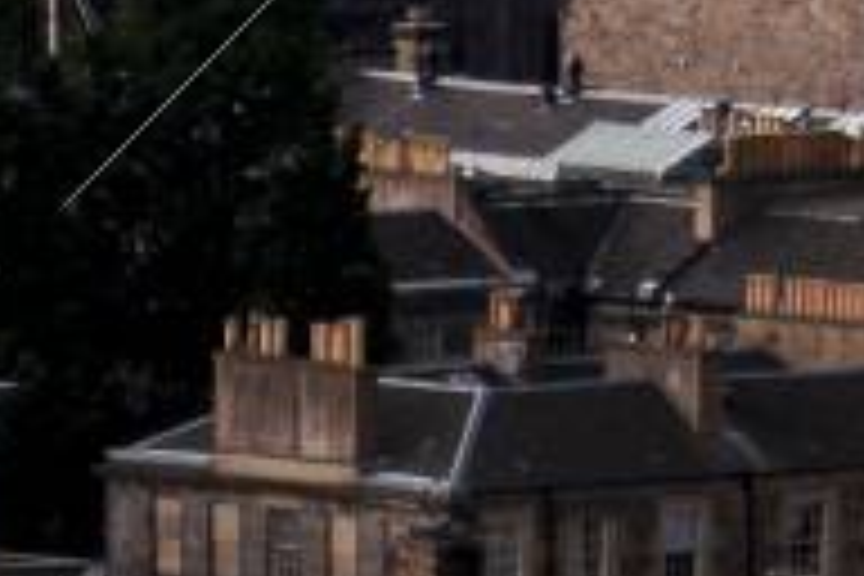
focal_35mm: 1062
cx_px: 2223
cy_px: -1334
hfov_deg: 1.9
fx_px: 25495
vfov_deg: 1.3
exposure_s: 1/500
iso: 200
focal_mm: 105
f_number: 5.6
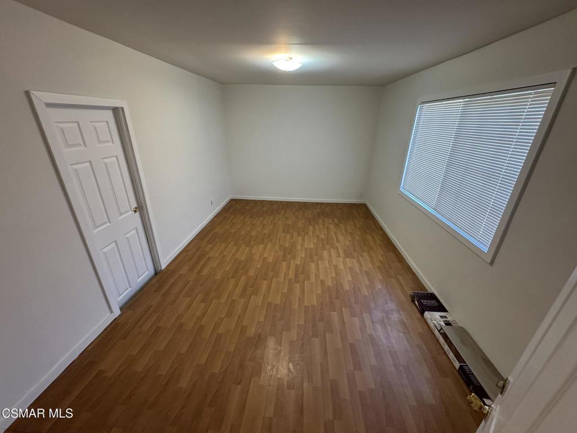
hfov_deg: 102.1
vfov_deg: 85.7
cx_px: 288
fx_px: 233
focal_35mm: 14
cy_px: 216
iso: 320
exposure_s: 1/60
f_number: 2.2
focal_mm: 2.22
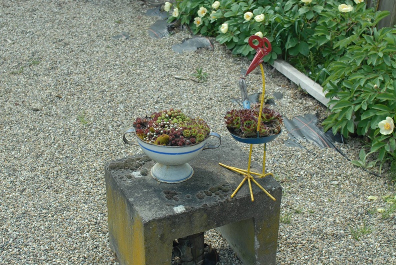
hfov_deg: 37.8
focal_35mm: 52
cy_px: 132
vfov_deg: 25.8
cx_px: 198
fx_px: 578
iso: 100
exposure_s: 1/90
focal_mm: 35
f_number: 5
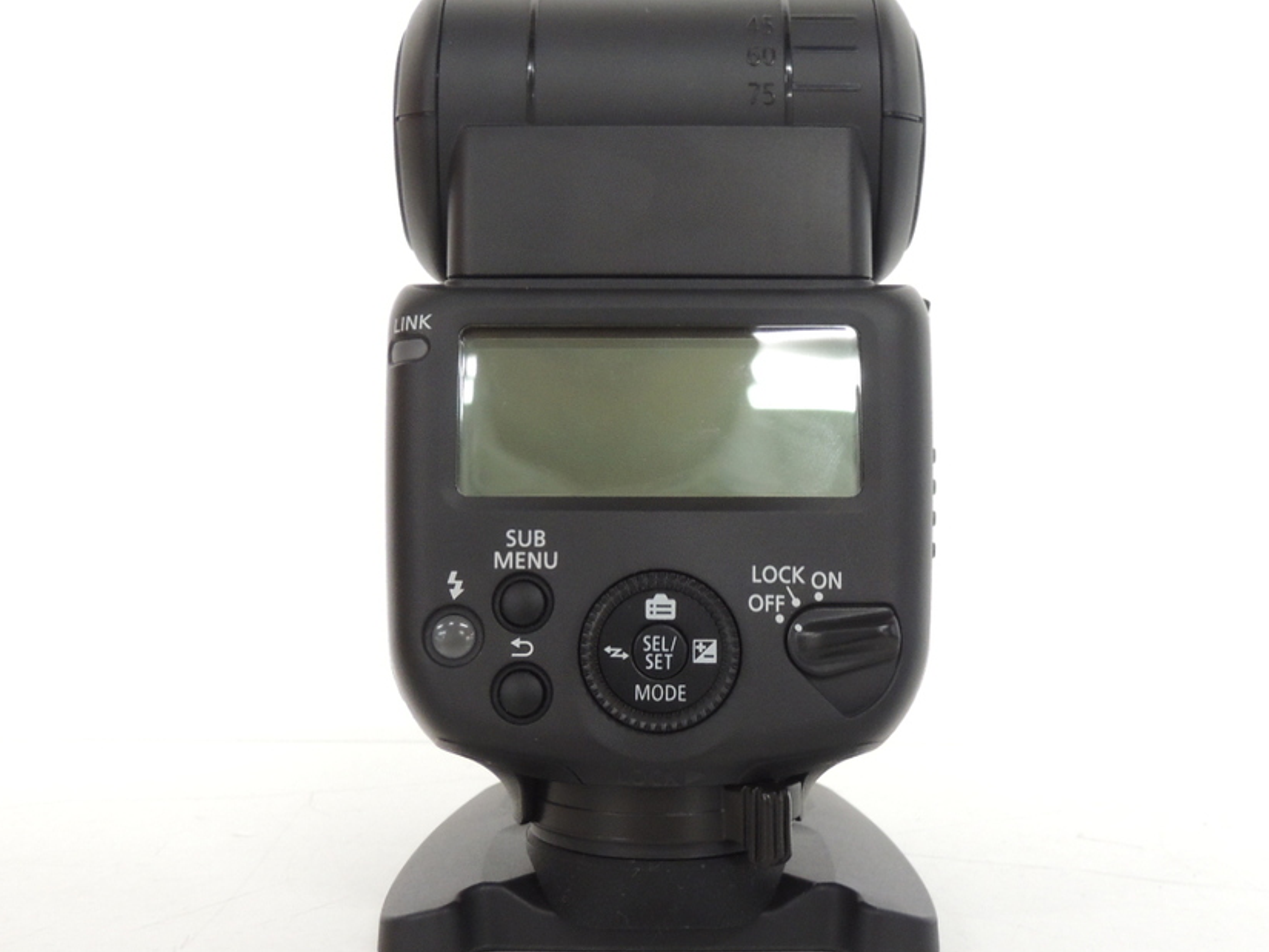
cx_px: 655
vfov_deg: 30.3
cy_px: 446
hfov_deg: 39.6
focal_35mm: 48
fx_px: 1760
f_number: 4
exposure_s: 1/30
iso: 400
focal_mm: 5.8
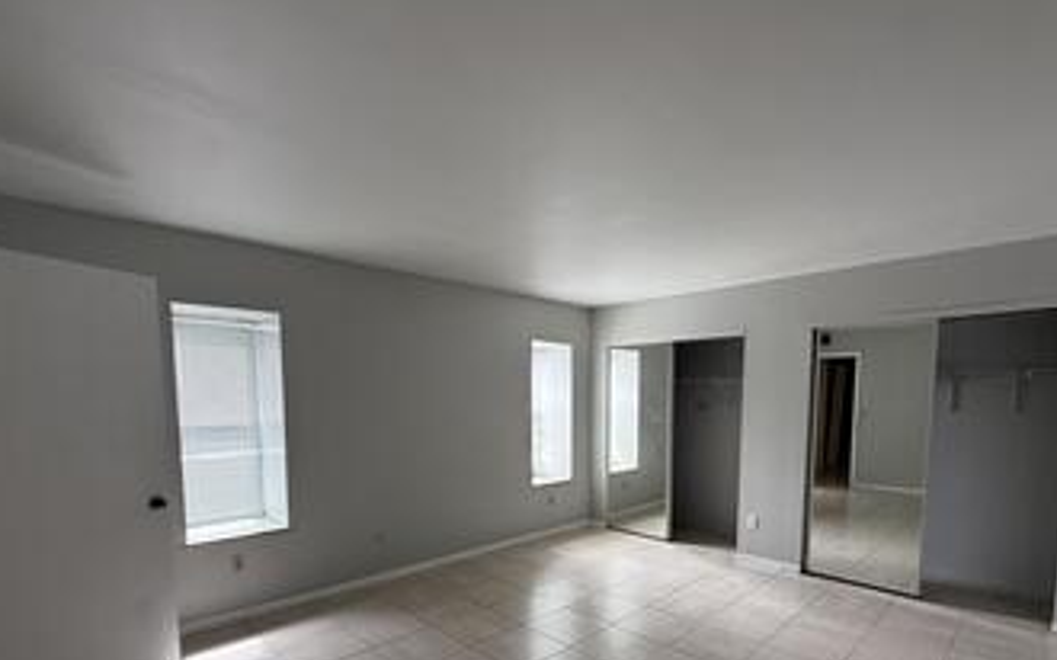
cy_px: 445
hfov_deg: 90.9
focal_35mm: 18
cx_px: 570
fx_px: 518
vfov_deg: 63.2
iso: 80
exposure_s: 1/99
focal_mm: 2.22
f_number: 2.2
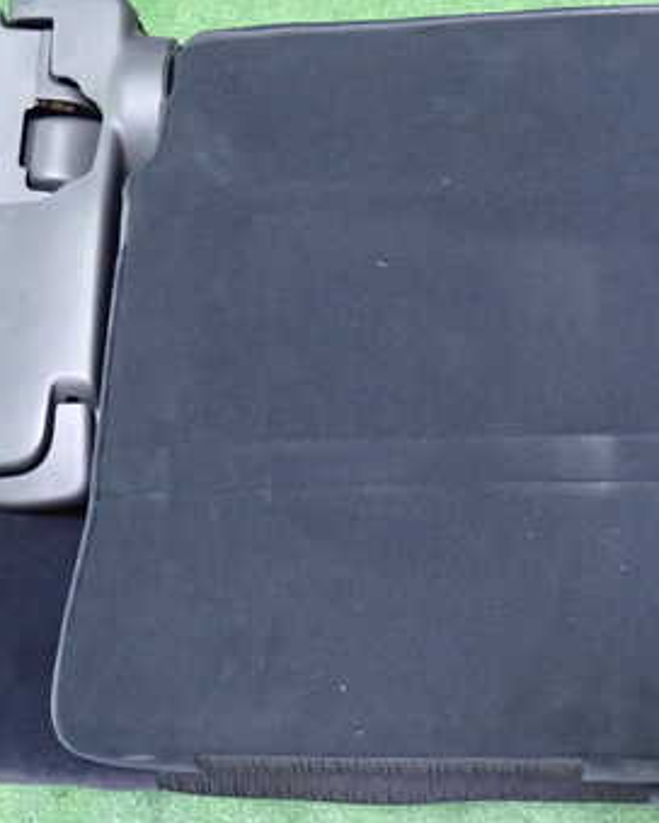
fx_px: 1048
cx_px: 417
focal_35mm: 43
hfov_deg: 34.7
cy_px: 387
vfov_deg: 42.9
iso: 640
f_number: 2
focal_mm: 4.5
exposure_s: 1/30
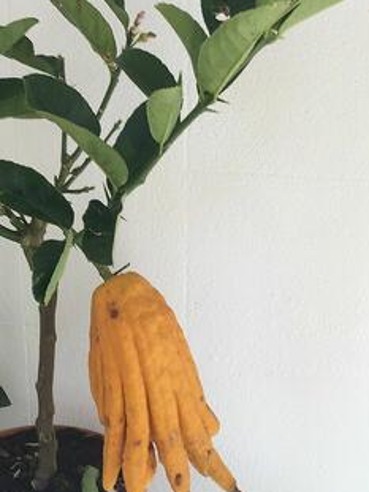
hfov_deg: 25.2
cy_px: 231
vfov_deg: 34.4
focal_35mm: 56
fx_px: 796
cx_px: 27
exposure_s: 1/50
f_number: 2.2
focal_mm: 4.15
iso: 32
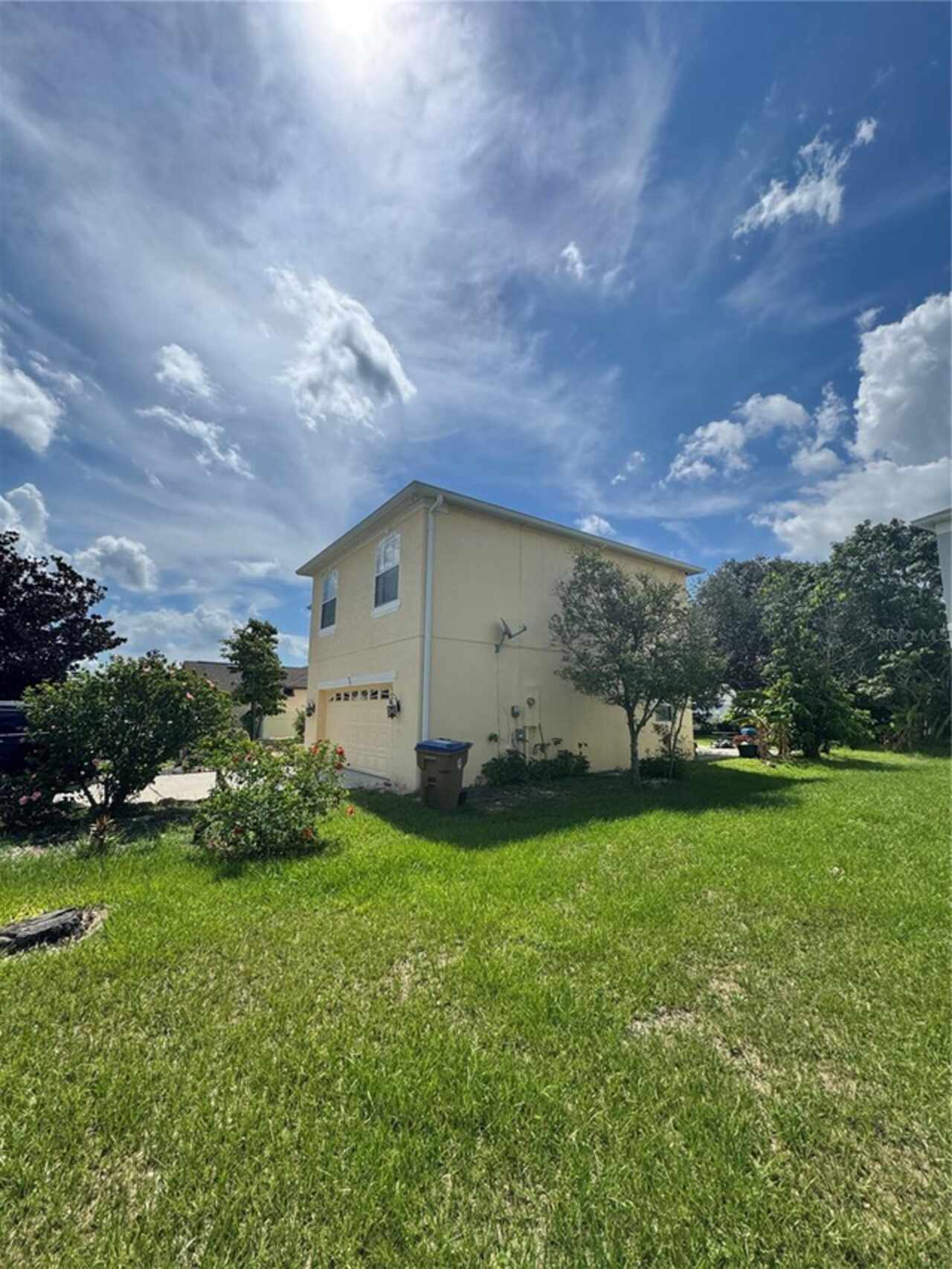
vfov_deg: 102.1
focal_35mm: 14
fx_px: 513
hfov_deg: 85.7
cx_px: 476
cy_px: 634
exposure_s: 1/3906
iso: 50
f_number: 2.2
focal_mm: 2.22
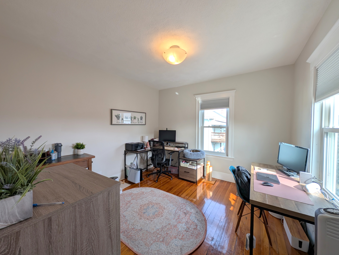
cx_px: 170
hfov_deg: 110.5
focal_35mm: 12
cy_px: 128
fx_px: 118
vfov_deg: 94.6
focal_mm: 2.23
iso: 41
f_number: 1.95
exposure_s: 1/140
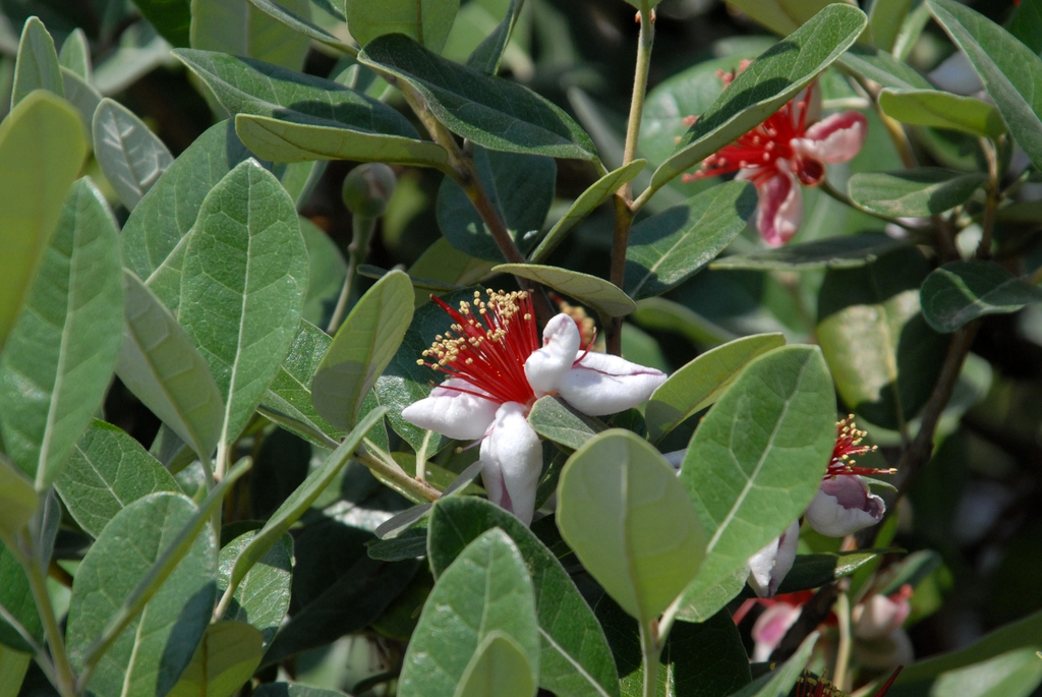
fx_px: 11734
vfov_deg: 3.4
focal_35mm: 405
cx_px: 521
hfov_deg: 5.1
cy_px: 348
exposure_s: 1/400
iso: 400
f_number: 10
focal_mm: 270
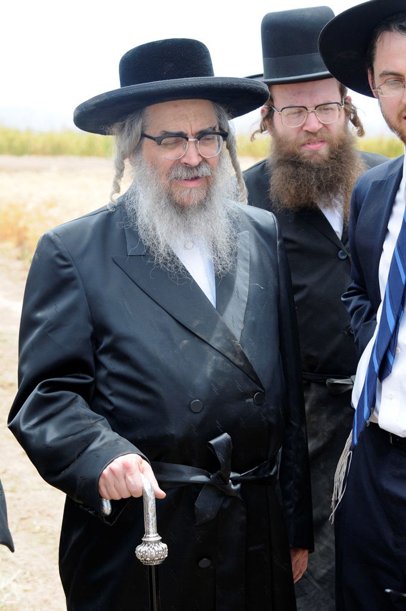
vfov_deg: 20.9
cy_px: 306
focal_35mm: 98
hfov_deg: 14.0
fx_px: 1654
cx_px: 203
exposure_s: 1/125
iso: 250
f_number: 5.6
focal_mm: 65
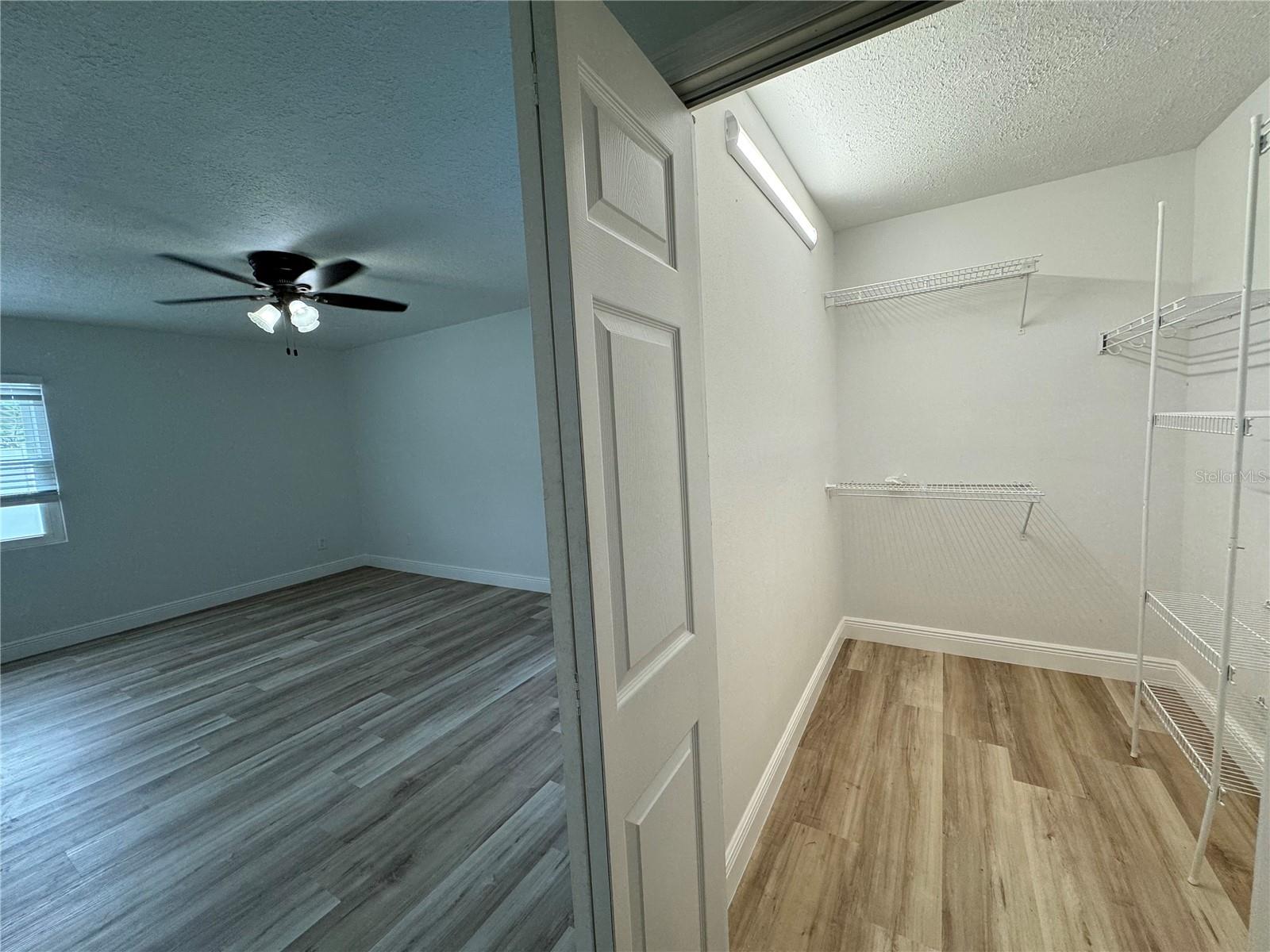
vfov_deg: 85.7
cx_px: 635
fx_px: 514
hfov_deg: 102.1
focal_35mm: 14
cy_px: 476
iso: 125
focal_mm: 2.22
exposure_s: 1/120
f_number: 2.2
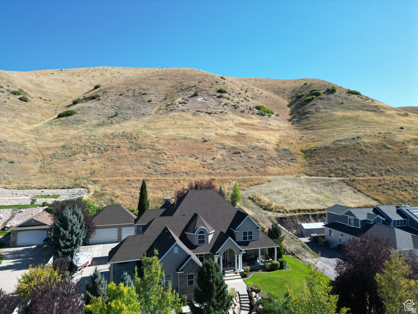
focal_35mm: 24
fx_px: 290
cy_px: 157
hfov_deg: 71.6
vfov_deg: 56.8
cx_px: 209
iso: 120
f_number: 1.7
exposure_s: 1/2000
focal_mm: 6.72
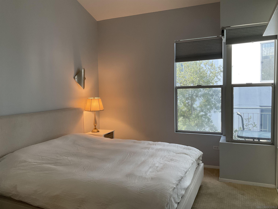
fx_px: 233
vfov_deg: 48.2
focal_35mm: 29
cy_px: 104
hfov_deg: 61.7
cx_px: 139
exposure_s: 1/60
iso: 50
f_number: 1.8
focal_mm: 3
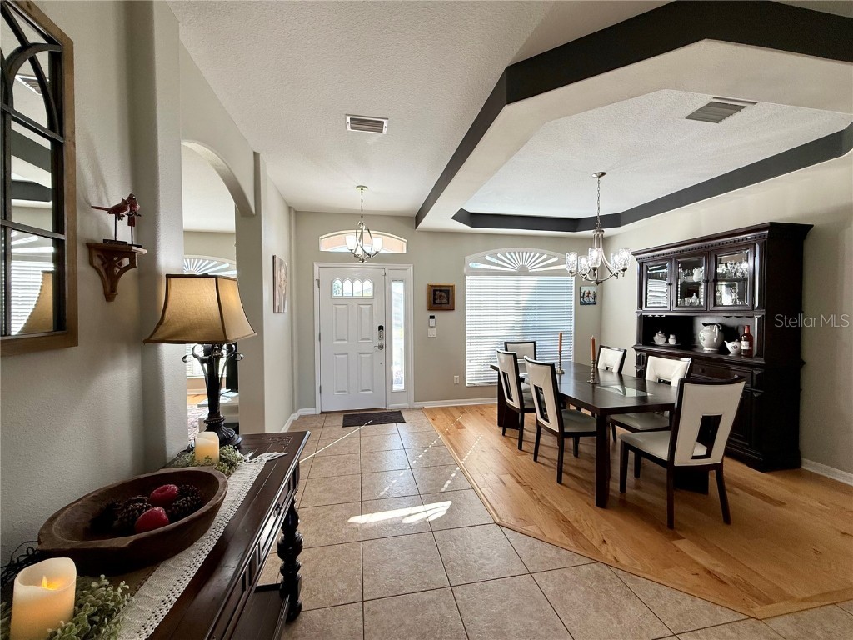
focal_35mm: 14
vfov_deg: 85.7
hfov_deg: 102.1
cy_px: 320
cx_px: 426
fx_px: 345
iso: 125
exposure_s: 1/120
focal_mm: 2.22
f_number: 2.2
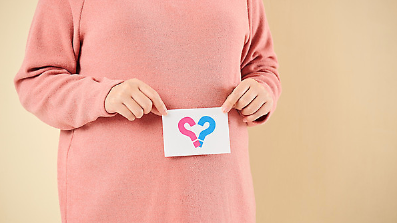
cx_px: 198
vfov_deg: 5.8
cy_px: 125
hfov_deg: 10.2
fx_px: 2222
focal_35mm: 211
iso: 100
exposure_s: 1/125
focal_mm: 200
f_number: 5.6
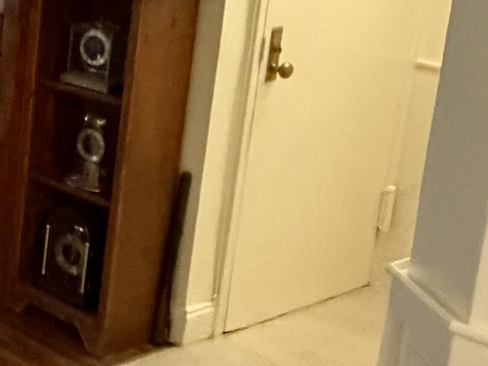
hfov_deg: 20.3
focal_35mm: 70
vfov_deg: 20.6
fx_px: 987
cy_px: 39
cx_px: -381
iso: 1000
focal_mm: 2.22
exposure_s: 1/60
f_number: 2.2
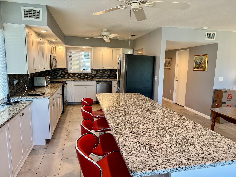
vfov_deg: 56.8
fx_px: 164
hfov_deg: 71.6
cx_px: 118
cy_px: 88
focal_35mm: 24
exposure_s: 1/120
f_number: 1.78
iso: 160
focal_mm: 6.86
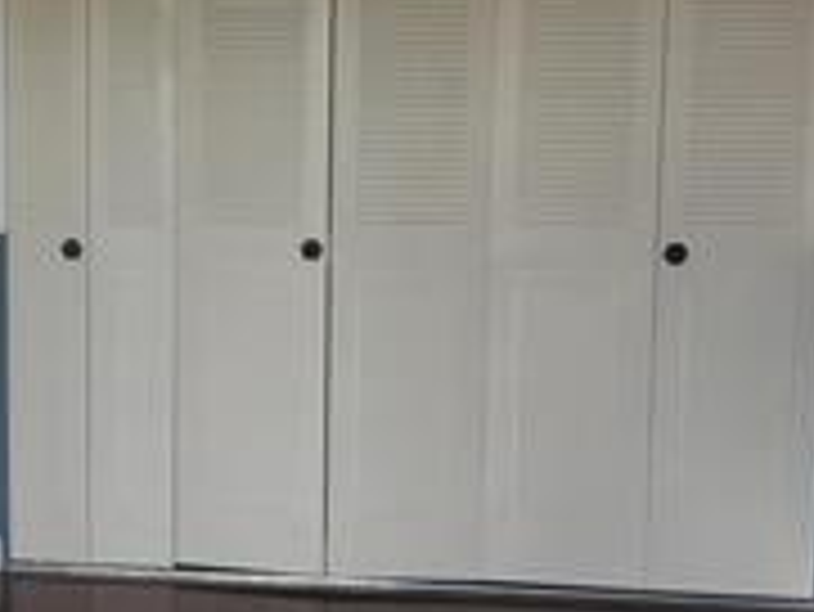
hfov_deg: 29.0
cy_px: 261
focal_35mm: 64
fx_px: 1506
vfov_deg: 22.9
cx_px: 72
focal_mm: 4.15
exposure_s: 1/30
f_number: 2.2
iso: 50
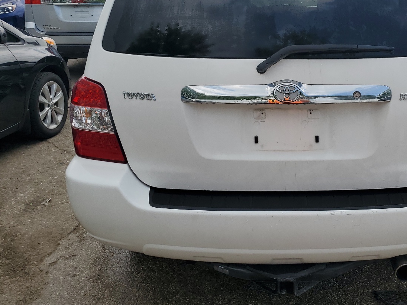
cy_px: 117
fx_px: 447
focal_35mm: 38
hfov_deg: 47.8
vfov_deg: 37.5
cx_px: 285
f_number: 1.5
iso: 50
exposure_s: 1/3333
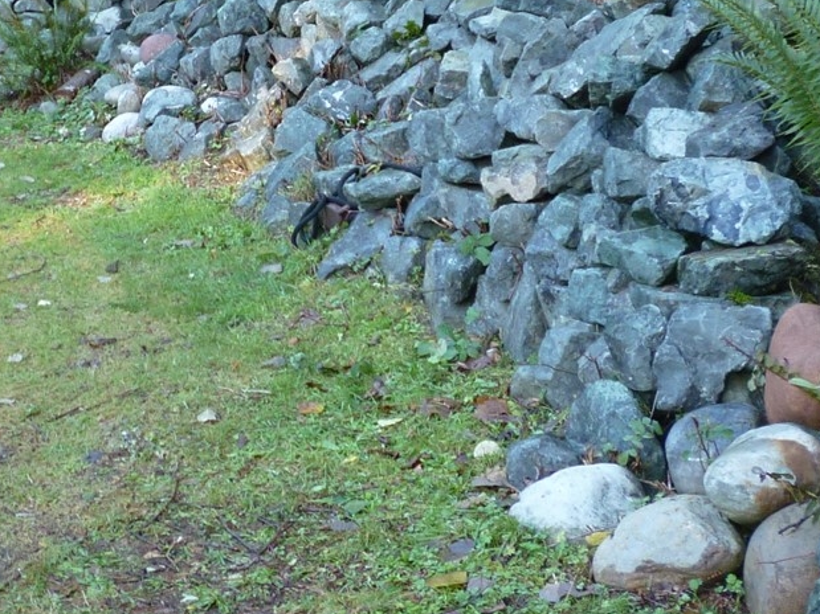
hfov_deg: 25.8
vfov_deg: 19.4
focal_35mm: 75
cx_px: 264
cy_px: 112
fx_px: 1776
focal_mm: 5.2
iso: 100
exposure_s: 1/30
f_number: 3.3
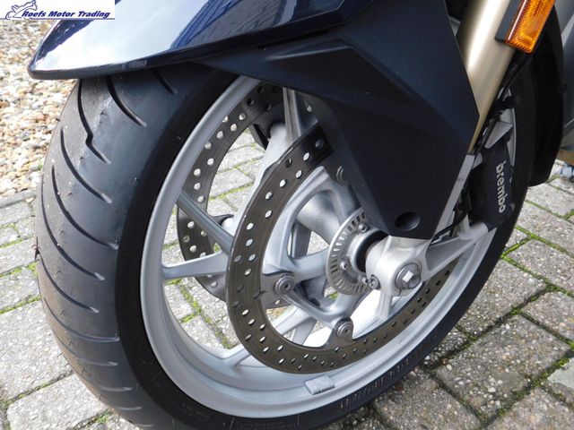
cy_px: 215
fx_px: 497
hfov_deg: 60.0
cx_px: 287
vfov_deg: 46.8
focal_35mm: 30
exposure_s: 1/30
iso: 140
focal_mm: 5.3
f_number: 3.2
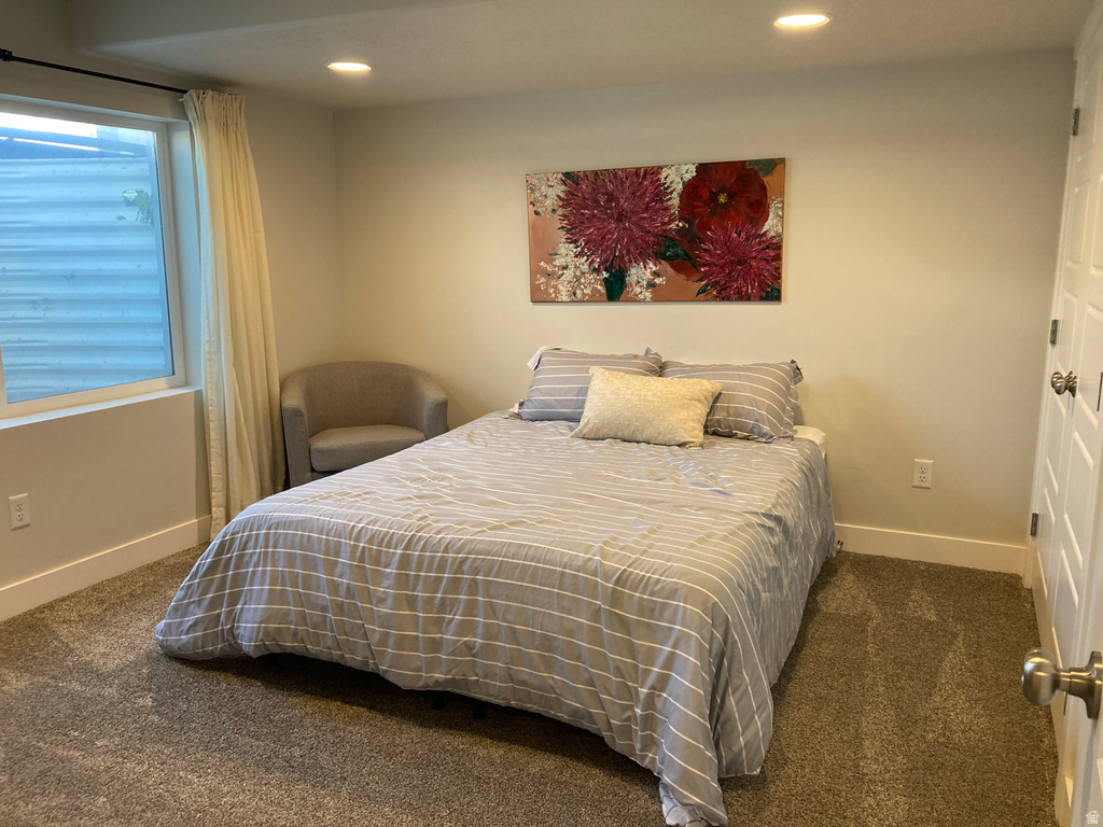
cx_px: 552
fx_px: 892
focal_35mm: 28
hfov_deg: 63.4
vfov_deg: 49.7
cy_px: 414
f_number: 1.8
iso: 125
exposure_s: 1/60
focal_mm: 3.99
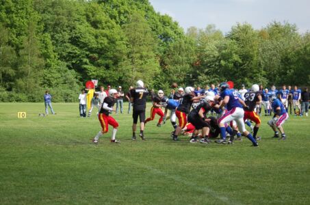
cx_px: 155
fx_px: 902
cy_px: 102
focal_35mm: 105
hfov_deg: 19.5
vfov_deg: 13.0
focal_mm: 70
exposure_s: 1/1000
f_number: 4
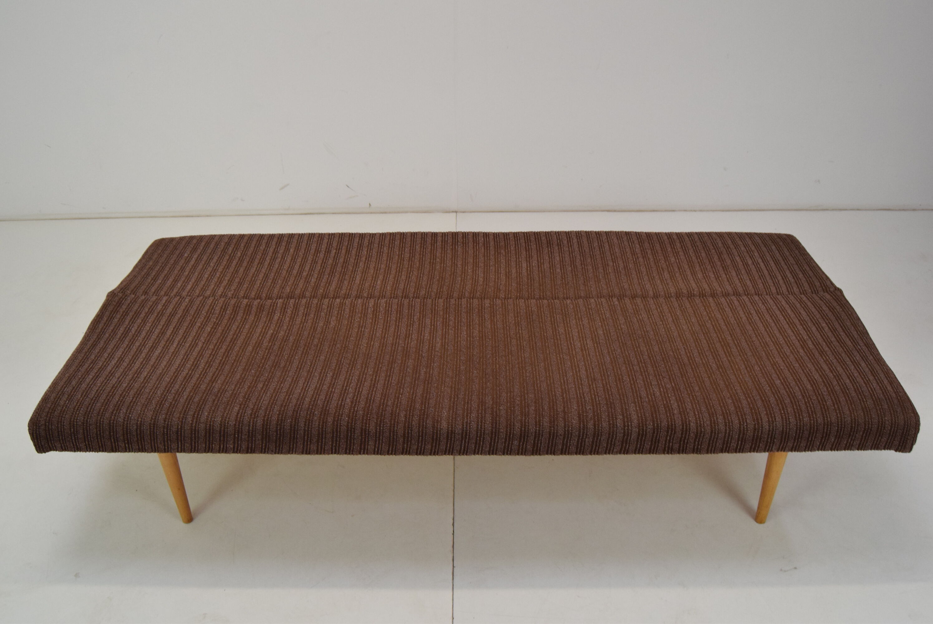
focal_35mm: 30
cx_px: 466
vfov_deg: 43.7
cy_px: 312
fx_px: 778
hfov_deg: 61.9
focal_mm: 20
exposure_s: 1/250
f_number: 8
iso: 1600
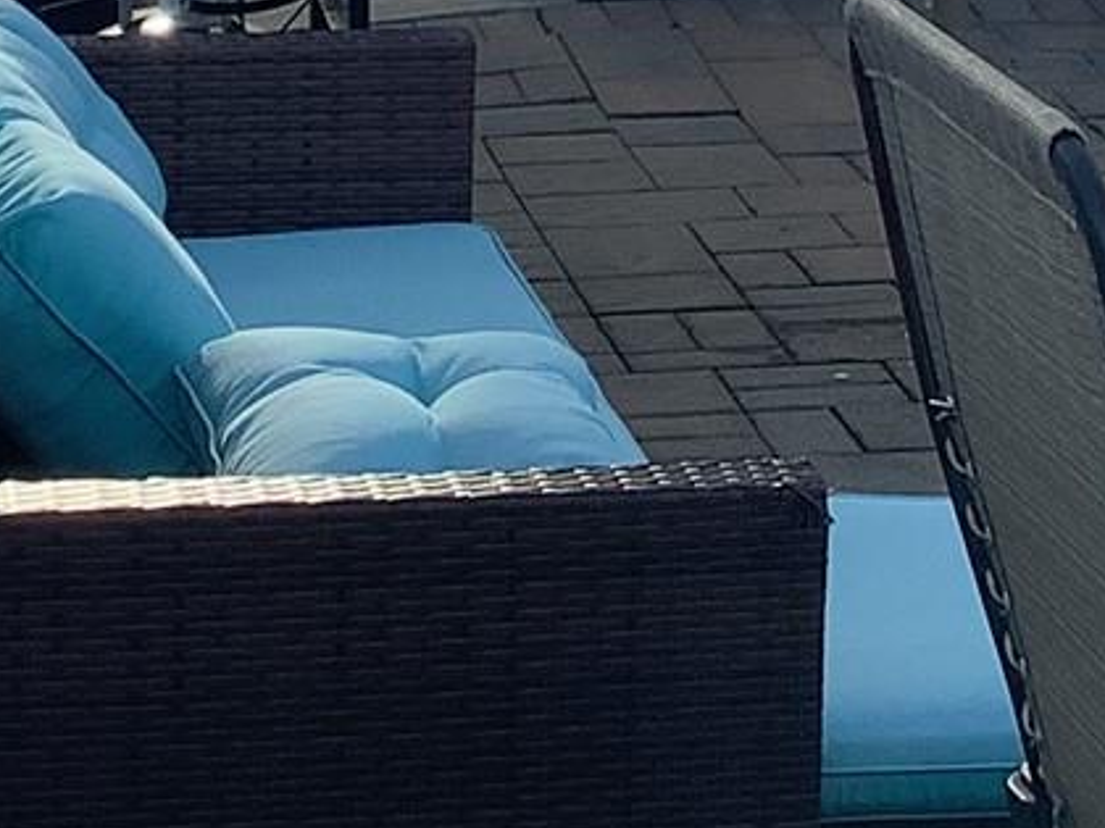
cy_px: -715
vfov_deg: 9.3
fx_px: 4820
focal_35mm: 151
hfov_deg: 13.1
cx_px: 737
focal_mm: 3.3
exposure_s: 1/547
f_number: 2.4
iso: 25
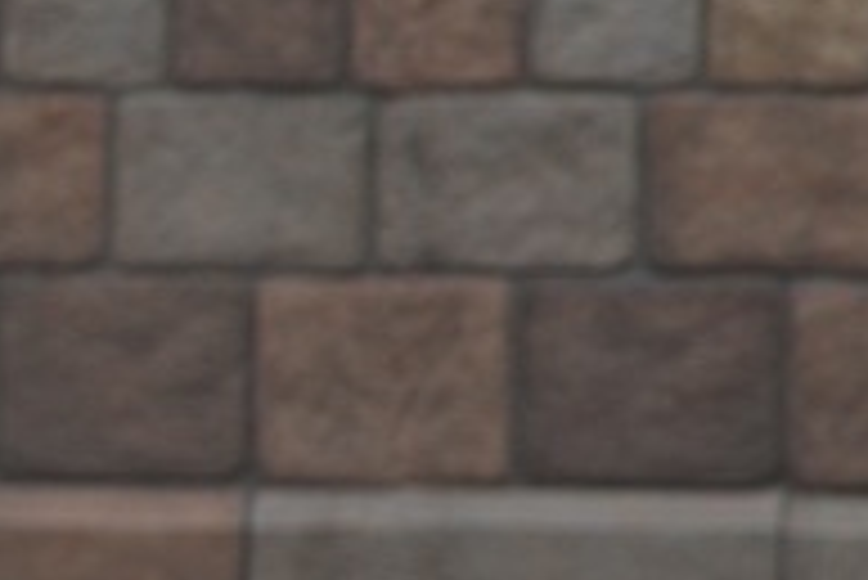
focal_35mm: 529
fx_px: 12764
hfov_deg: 3.9
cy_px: 456
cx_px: -904
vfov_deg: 2.6
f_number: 9
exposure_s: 1/320
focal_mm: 120
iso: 400
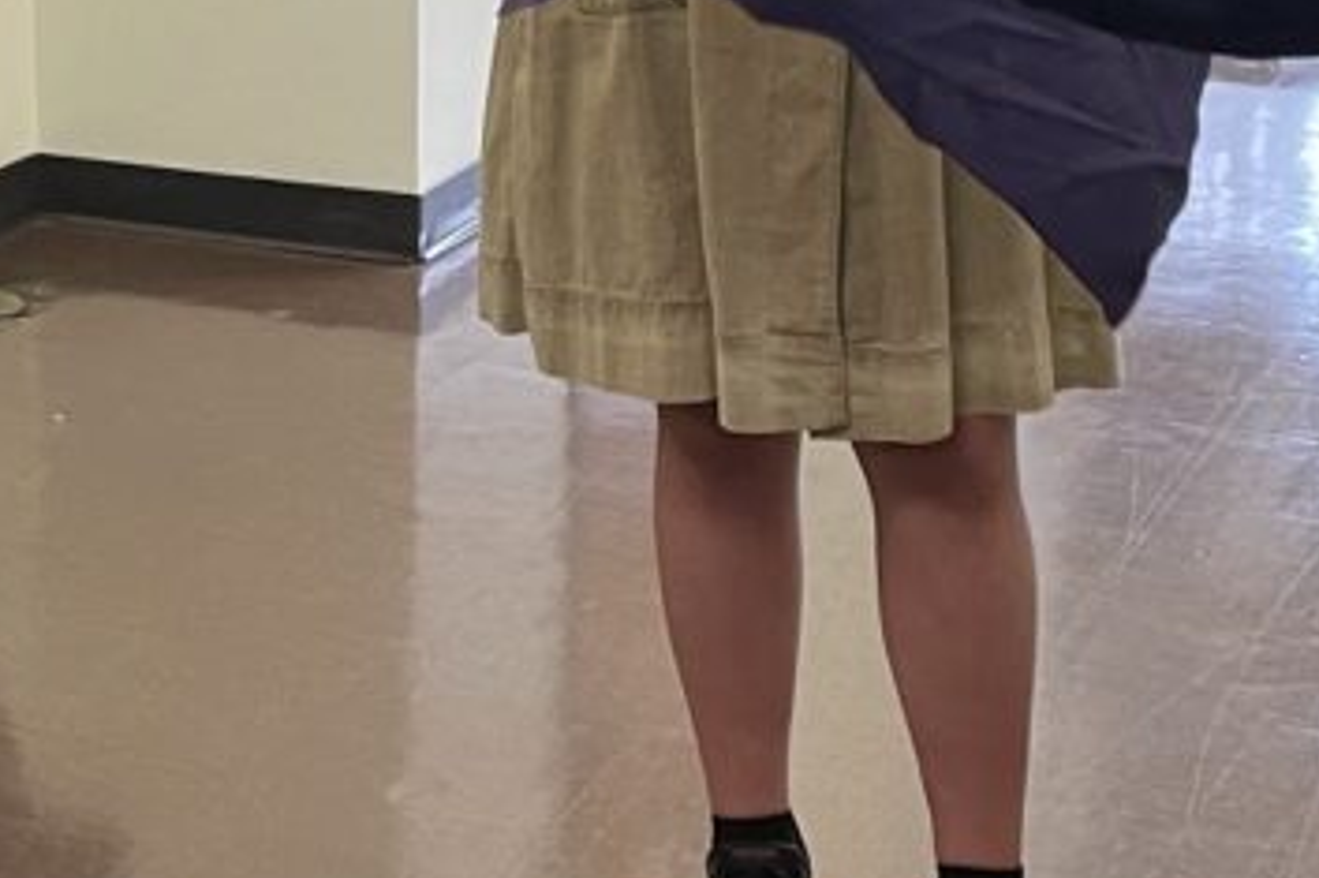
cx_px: 90
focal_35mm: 106
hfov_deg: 18.9
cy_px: -116
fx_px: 3882
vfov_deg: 12.7
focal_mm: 4.2
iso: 80
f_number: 1.6
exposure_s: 1/60
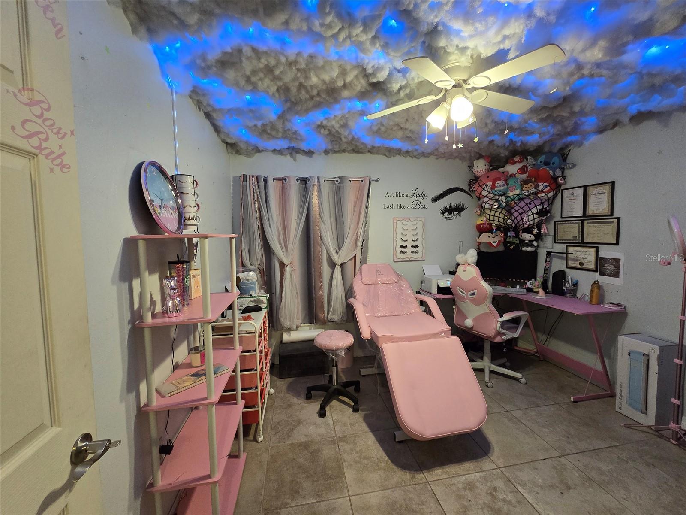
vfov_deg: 89.9
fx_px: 258
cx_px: 343
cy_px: 258
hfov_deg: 106.2
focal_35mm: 13
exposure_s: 1/60
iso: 500
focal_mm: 2.2
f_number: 2.2
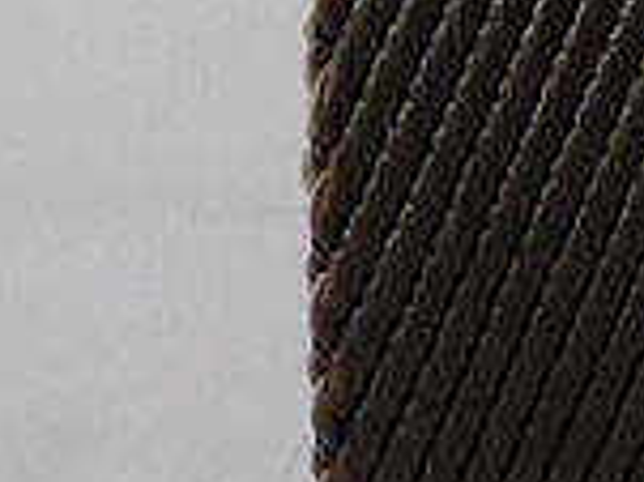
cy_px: -196
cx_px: 678
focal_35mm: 157
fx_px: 2919
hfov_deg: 12.4
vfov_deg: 9.2
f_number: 3.4
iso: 125
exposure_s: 1/40
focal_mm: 4.5
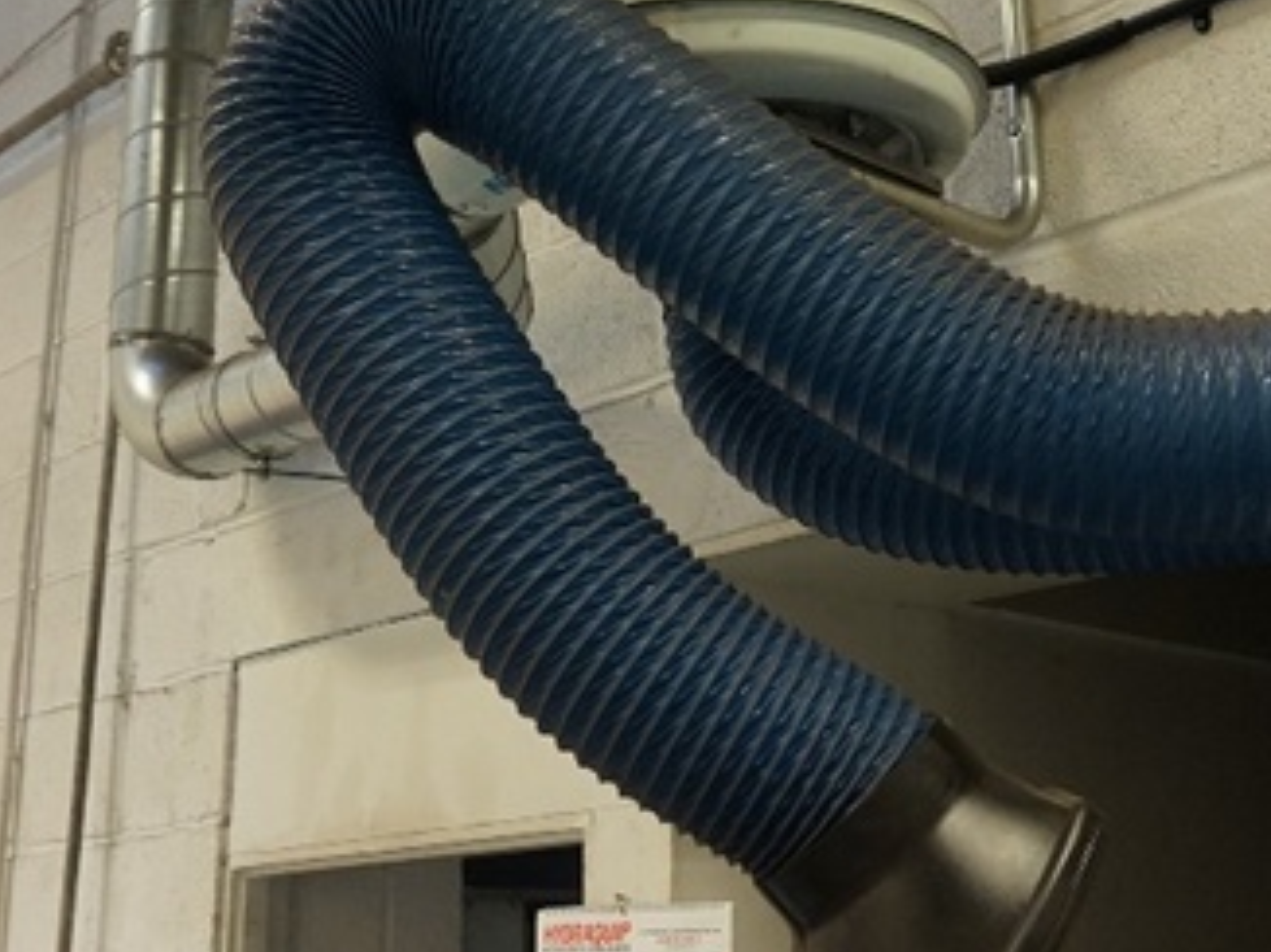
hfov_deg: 37.2
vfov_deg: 28.4
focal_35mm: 51
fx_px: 1871
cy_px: 328
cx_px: 819
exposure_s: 1/160
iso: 1600
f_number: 3.5
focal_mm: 16
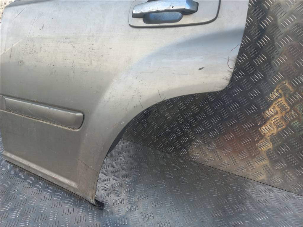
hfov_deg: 69.4
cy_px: 114
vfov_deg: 54.9
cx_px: 152
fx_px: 219
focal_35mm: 25
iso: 32
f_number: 1.8
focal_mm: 4.6
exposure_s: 1/100
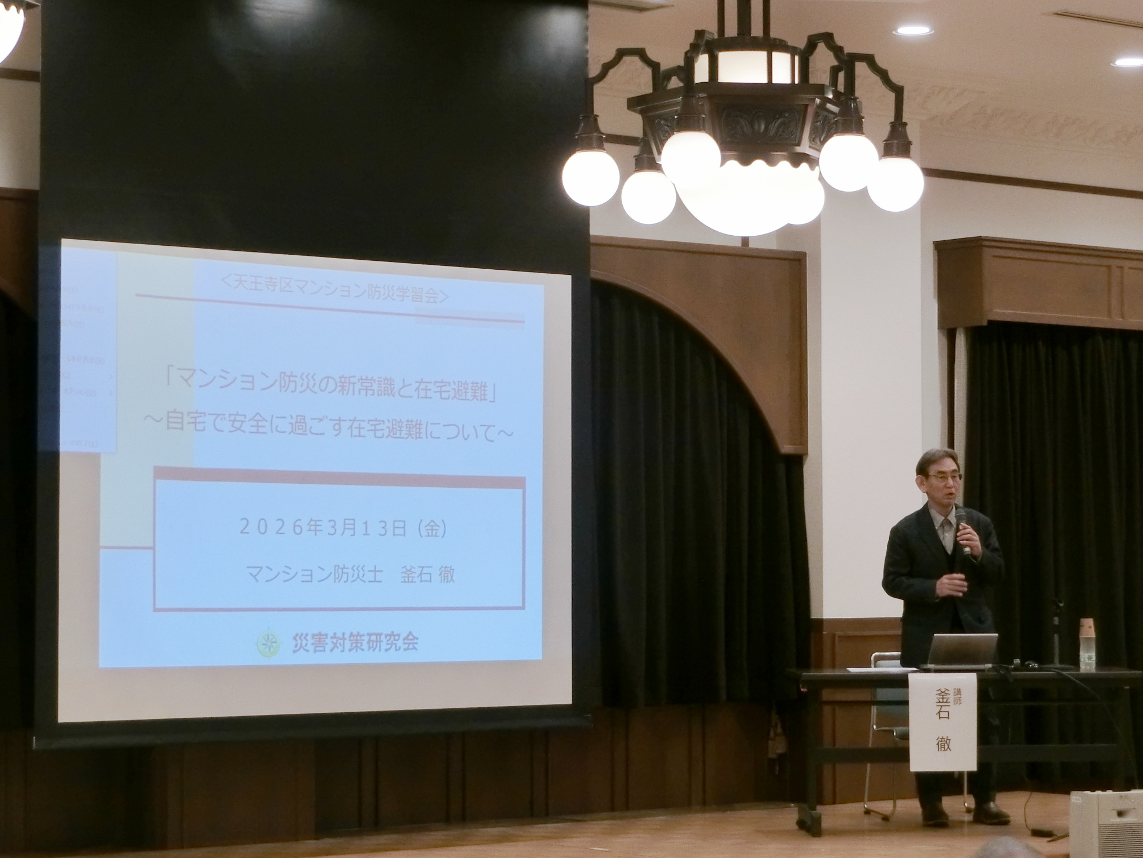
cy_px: 429
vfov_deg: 15.9
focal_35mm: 93
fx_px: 3071
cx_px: 572
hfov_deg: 21.1
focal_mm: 16.5
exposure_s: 1/60
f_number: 5.6
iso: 400
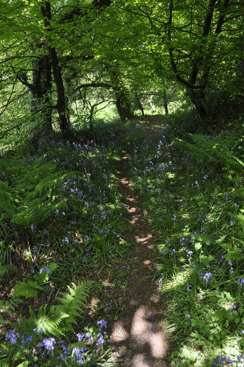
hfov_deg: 39.9
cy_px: 184
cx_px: 122
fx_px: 336
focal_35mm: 33
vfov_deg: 57.3
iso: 250
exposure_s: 1/60
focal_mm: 22
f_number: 4
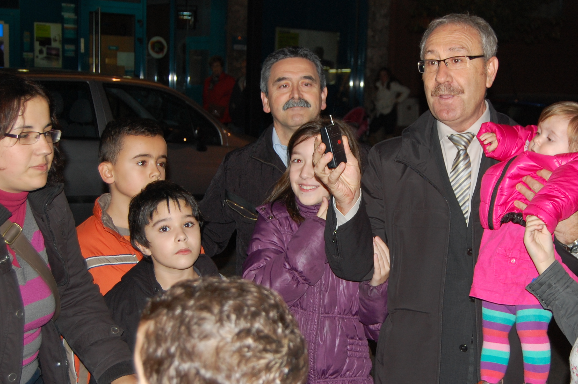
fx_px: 1005
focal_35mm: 63
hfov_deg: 32.0
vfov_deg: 21.6
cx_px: 350
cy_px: 225
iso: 400
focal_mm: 31
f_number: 4.5
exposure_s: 1/60
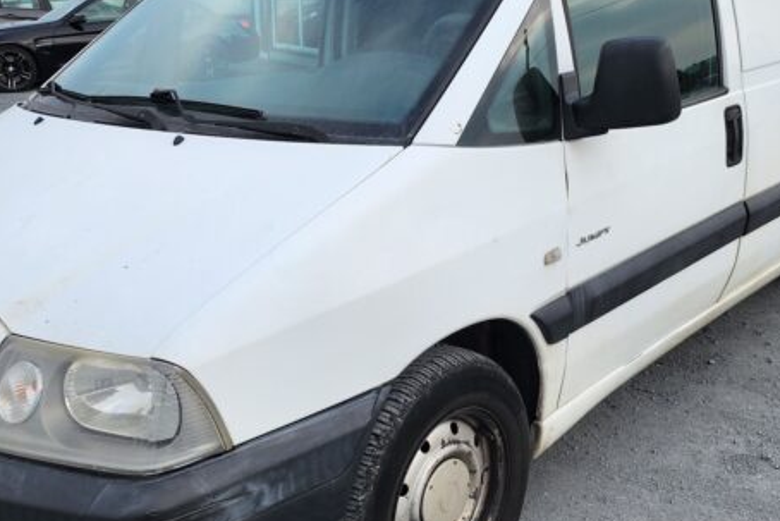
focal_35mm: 44
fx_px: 954
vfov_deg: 30.5
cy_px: 236
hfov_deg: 44.5
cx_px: 407
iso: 50
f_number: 1.8
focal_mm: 5
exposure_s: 1/1437
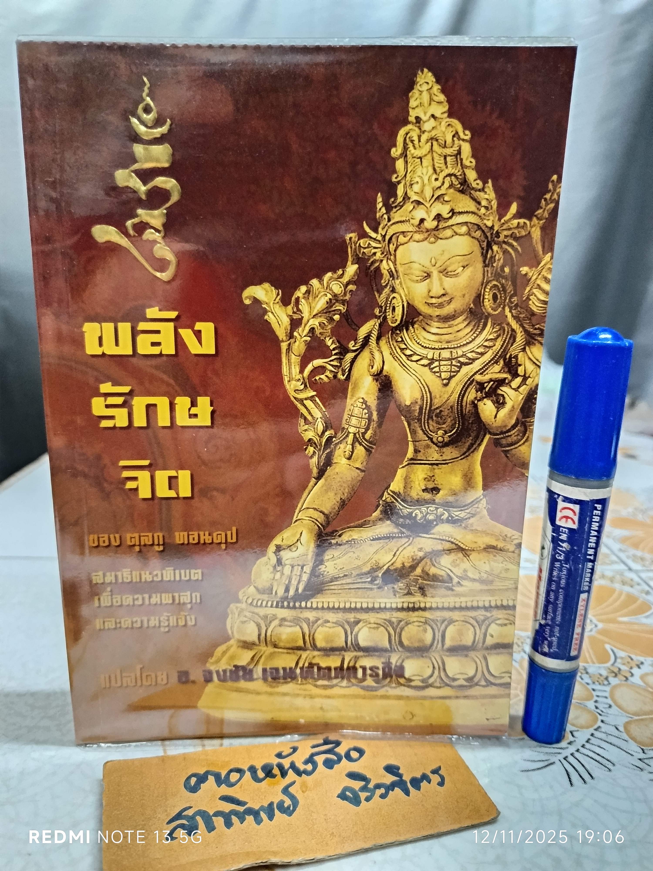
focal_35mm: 24
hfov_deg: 56.8
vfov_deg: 71.6
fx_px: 604
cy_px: 436
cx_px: 326
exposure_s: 1/25
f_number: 1.7
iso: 2024
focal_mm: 5.31
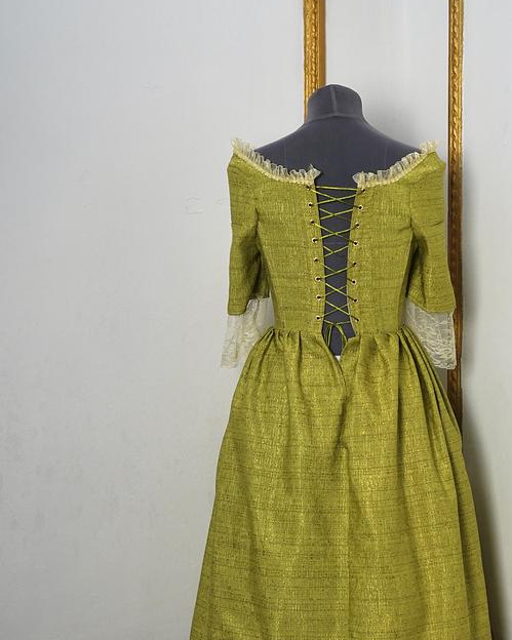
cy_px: 459
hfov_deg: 23.3
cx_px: 361
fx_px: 1232
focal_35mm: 65
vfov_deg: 28.8
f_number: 5
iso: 800
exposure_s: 1/125
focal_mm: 36
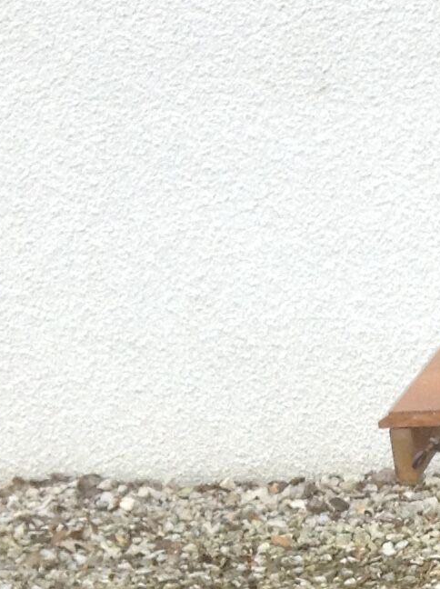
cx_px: 765
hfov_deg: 10.6
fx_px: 2243
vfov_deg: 14.3
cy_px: 779
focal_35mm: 132
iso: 25
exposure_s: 1/40
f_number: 2.4
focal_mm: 3.3
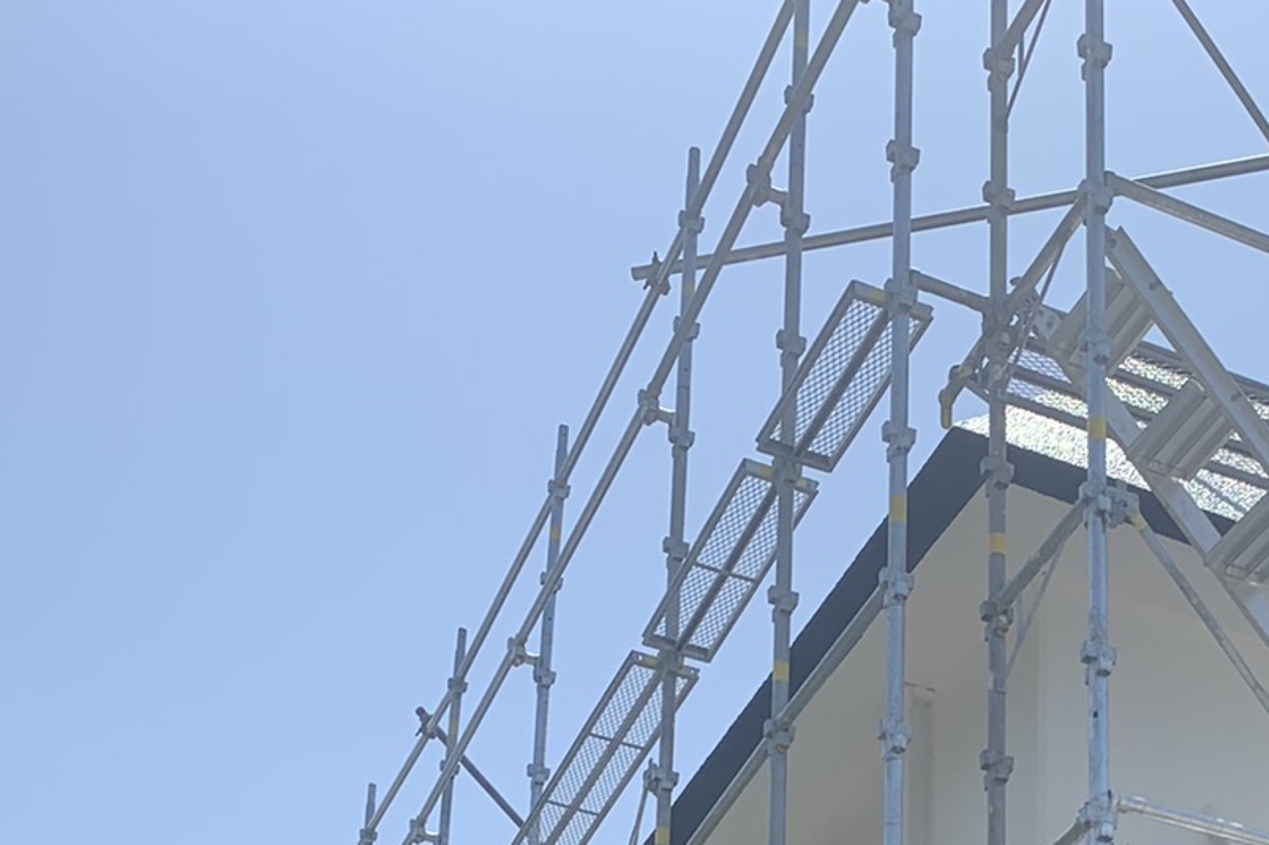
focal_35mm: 69
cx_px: 1127
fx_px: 2432
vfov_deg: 16.5
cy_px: 1512
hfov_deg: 28.2
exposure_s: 1/2364
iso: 25
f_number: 1.8
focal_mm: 4.25
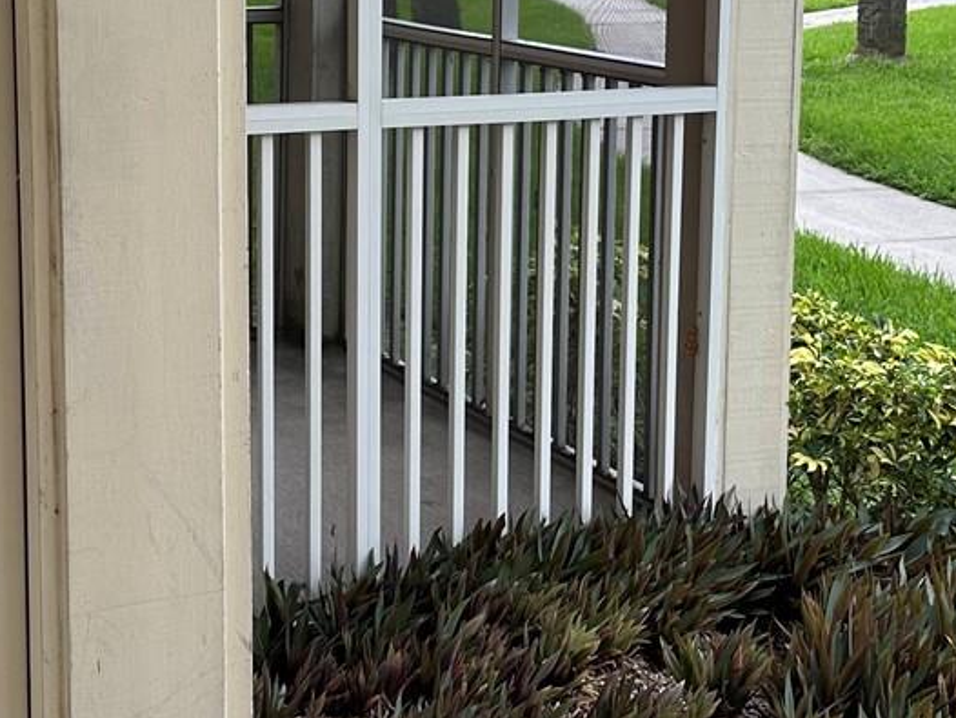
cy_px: 140
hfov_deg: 26.4
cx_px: 280
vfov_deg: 20.0
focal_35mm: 73
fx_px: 2017
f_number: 1.78
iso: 100
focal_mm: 6.86
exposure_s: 1/121
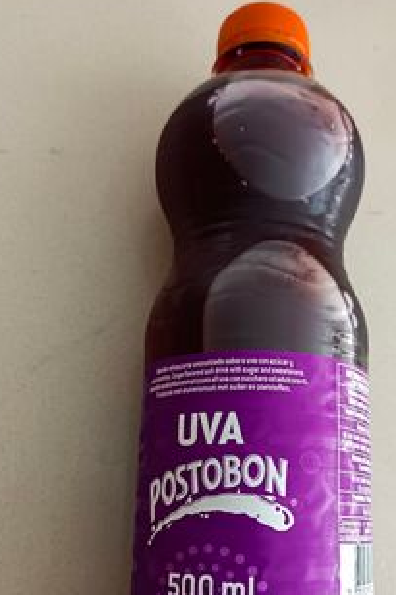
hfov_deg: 36.6
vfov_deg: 52.3
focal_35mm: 36
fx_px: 595
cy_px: 388
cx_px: 249
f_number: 1.79
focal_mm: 4.74
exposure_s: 1/50
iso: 792
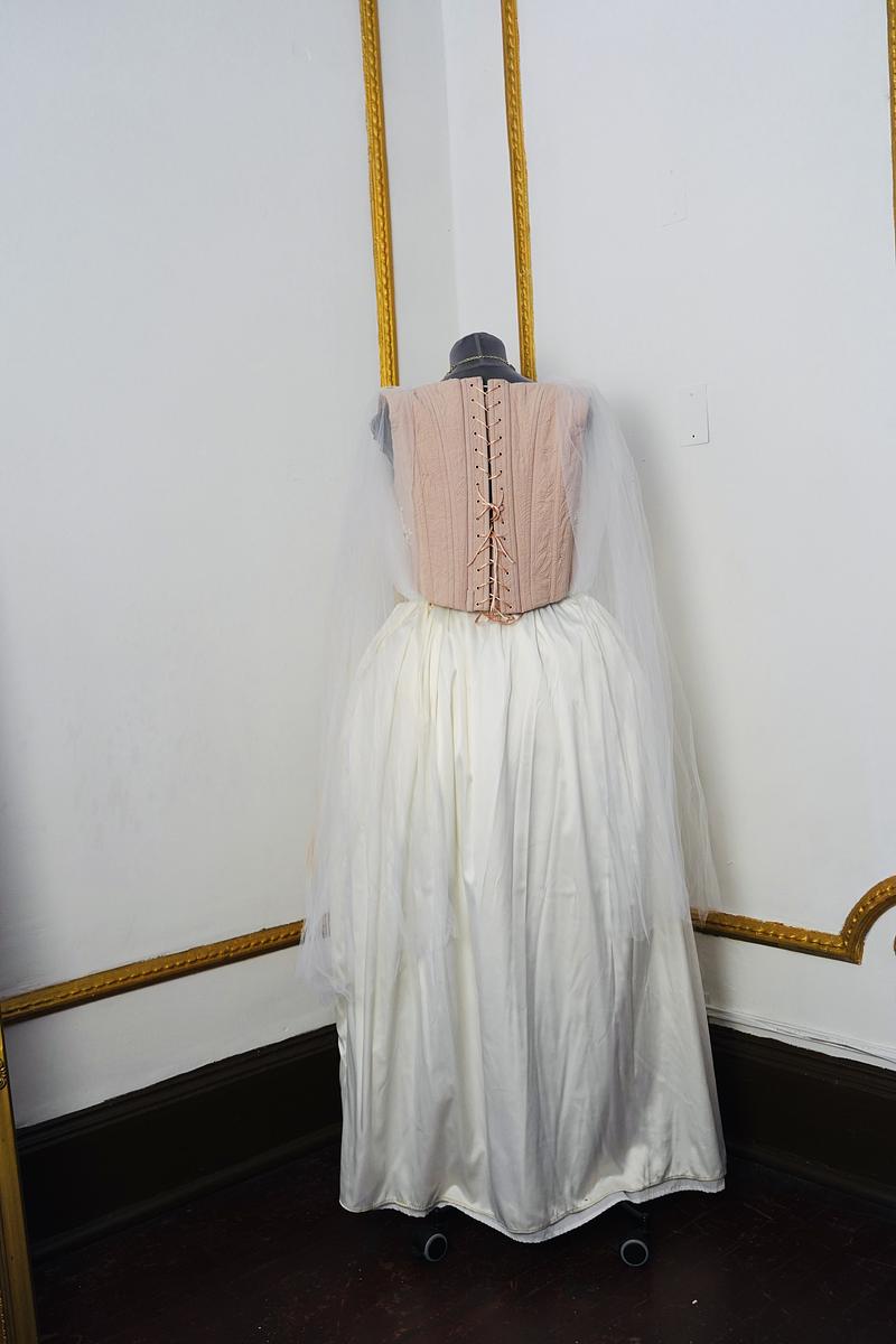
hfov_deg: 35.9
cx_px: 448
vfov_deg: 51.9
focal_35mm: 37
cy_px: 672
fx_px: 1381
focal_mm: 37
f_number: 5
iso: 1000
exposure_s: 1/160
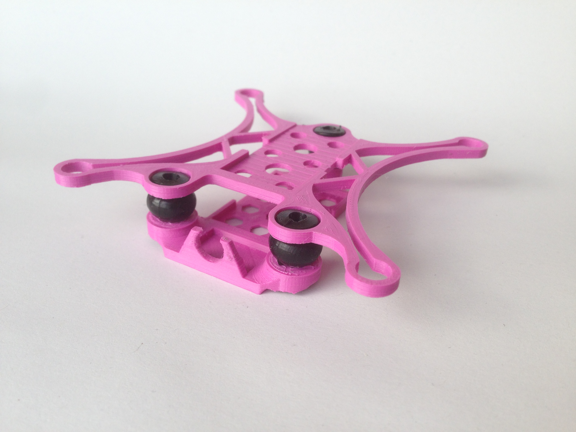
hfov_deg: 55.4
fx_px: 549
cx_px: 288
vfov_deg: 42.9
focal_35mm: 33
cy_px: 216
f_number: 2.4
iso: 50
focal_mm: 4.12
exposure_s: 1/179
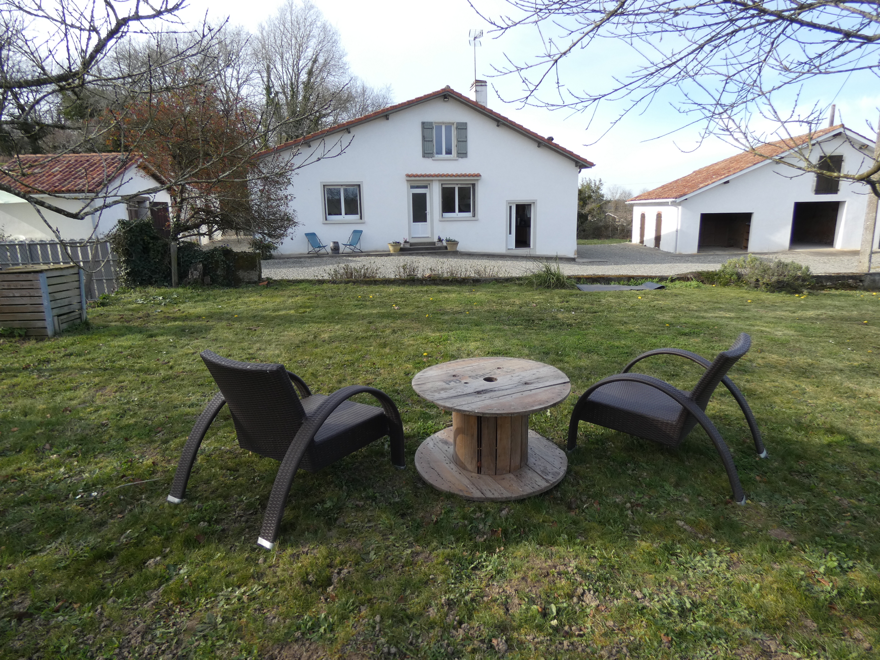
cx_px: 440
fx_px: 508
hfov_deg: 81.7
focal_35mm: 20
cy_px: 330
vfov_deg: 66.0
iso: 80
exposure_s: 1/500
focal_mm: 3.6
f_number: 2.8
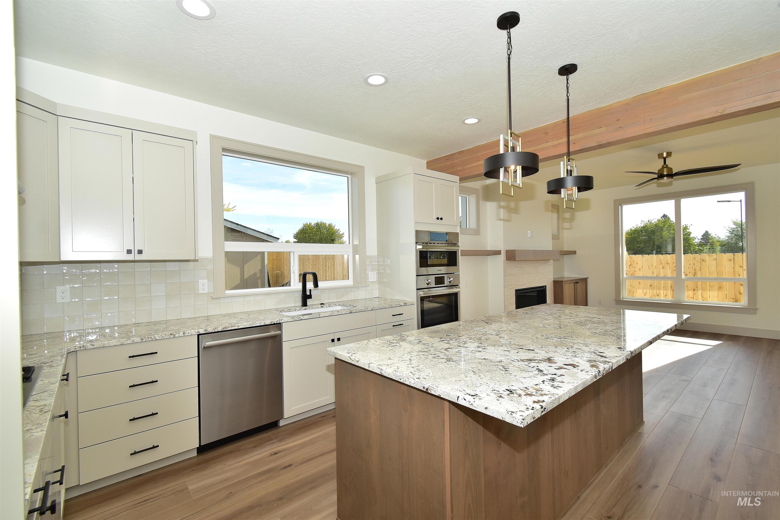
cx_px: 390
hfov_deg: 100.4
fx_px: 325
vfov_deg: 77.3
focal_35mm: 15
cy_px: 260
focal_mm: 10
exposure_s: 1/200
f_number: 7.1
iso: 200
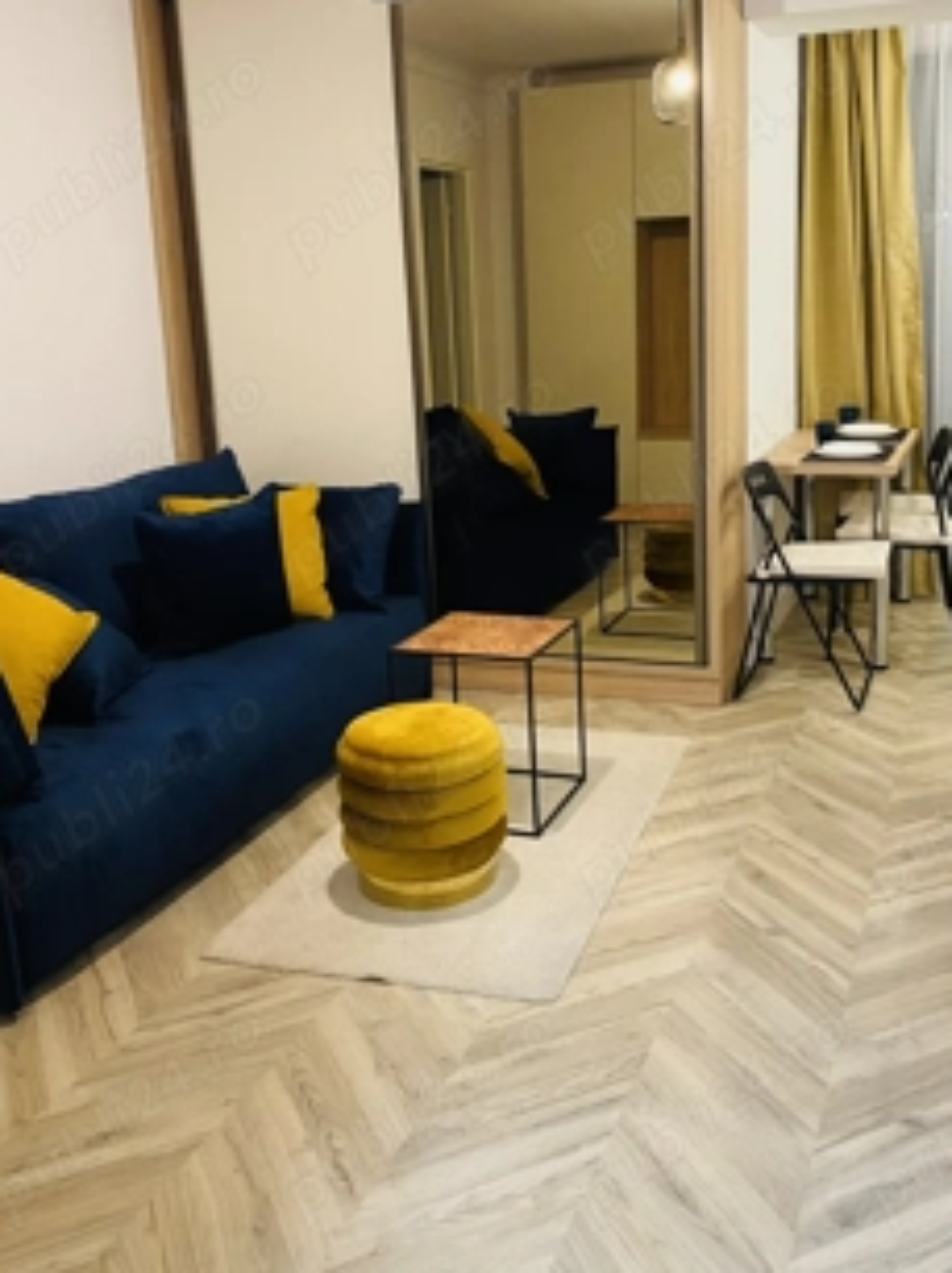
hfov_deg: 41.6
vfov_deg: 53.8
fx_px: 1248
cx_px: 565
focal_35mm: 34
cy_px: 545
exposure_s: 1/50
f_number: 1.8
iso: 200
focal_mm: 4.25
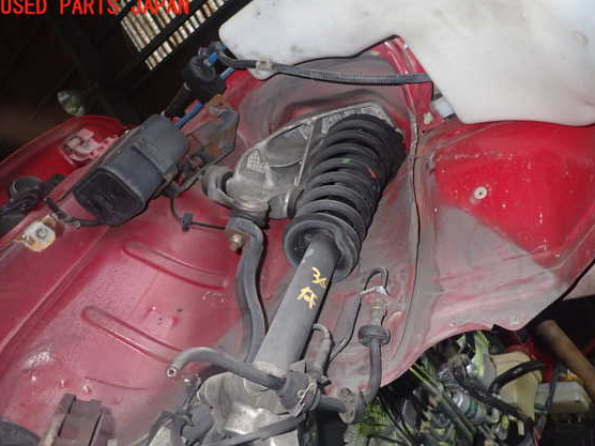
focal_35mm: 27
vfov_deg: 51.3
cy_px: 234
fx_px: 464
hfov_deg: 65.3
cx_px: 316
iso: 500
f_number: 5.6
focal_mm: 4.5
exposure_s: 1/30
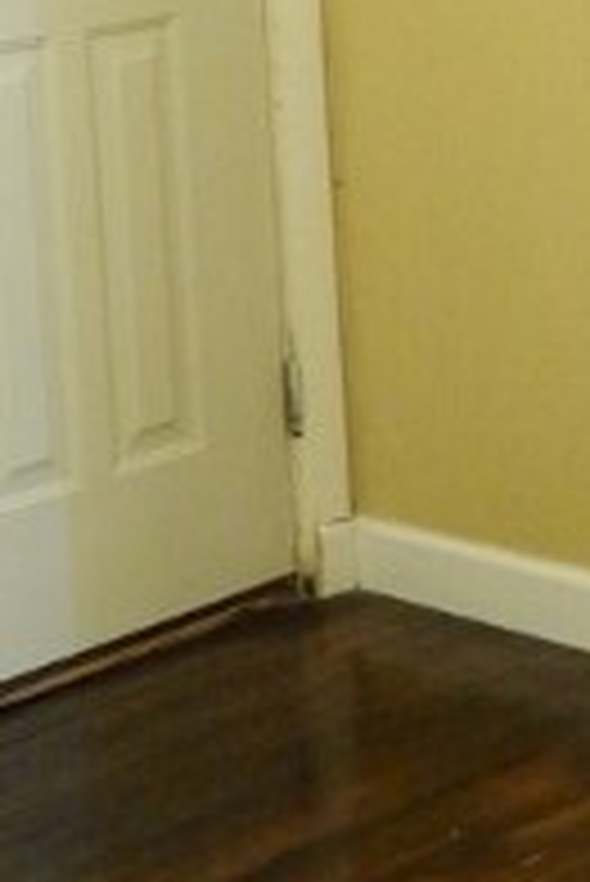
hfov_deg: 11.0
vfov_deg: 16.5
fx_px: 2994
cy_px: 58
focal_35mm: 122
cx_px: 721
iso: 560
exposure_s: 1/8
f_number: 4
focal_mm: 5.4
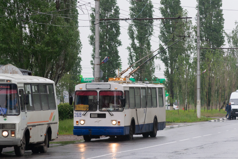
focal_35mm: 153
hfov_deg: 13.4
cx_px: 119
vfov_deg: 9.0
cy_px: 80
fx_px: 1011
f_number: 4.5
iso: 800
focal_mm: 102
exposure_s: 1/320
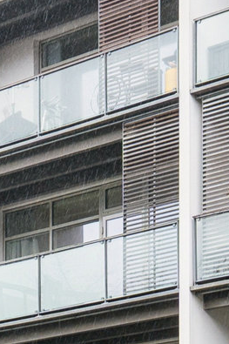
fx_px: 1488
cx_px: -196
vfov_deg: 12.2
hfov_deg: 8.4
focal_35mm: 156
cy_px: 590
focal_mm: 20.5
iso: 250
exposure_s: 1/125
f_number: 6.3
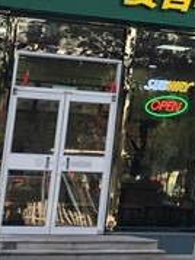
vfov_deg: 12.8
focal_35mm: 151
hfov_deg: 8.7
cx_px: 504
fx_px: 1136
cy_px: -46
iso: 25
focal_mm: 4.15
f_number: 2.2
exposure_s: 1/226
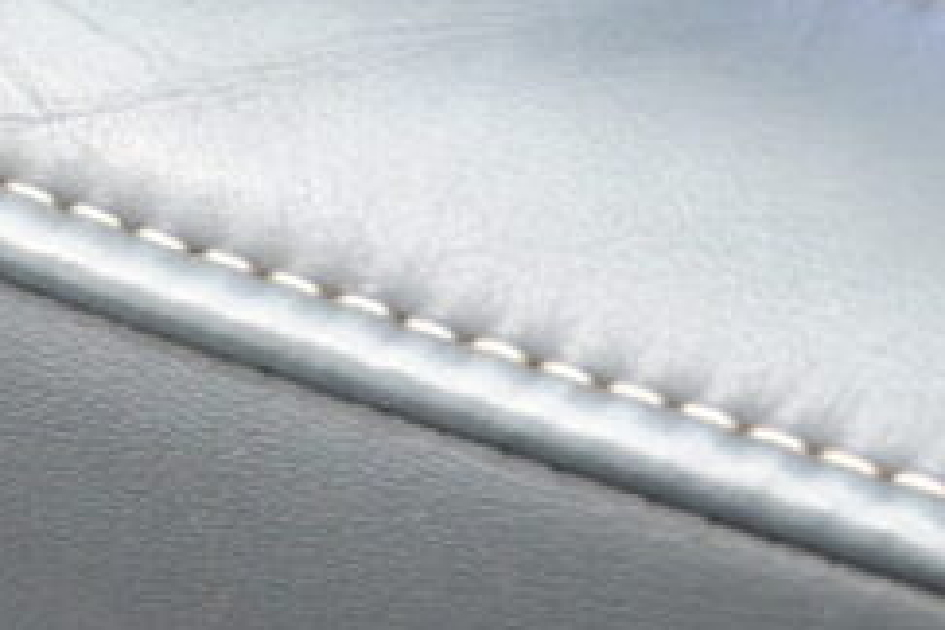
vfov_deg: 6.9
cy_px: 1316
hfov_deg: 10.6
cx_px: -296
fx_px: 4987
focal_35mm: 190
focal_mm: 30
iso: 3200
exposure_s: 1/50
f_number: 4.8
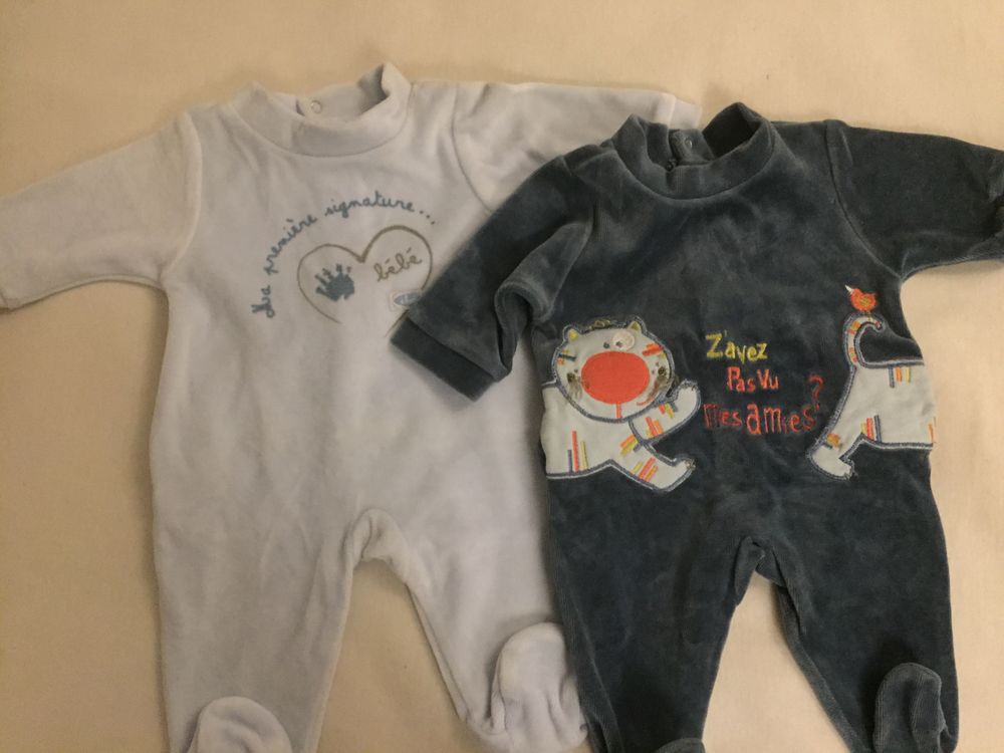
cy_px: 376
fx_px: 841
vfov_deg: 48.2
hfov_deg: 61.7
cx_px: 502
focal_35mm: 29
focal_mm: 4.15
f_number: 2.2
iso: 640
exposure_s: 1/17
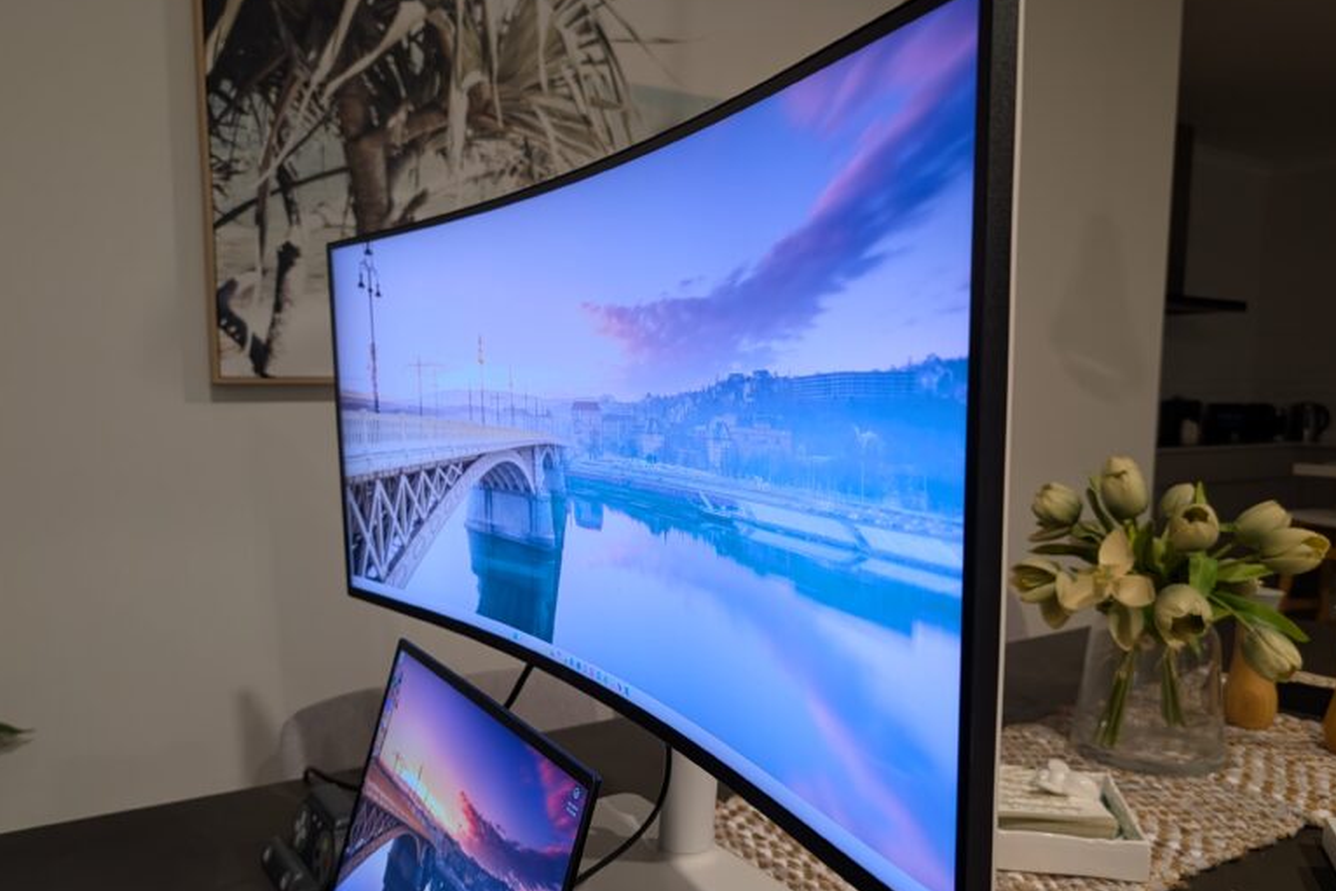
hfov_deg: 69.4
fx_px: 965
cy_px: 497
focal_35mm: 26
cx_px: 657
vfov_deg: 49.5
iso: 260
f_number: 1.68
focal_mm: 6.9
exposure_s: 1/50
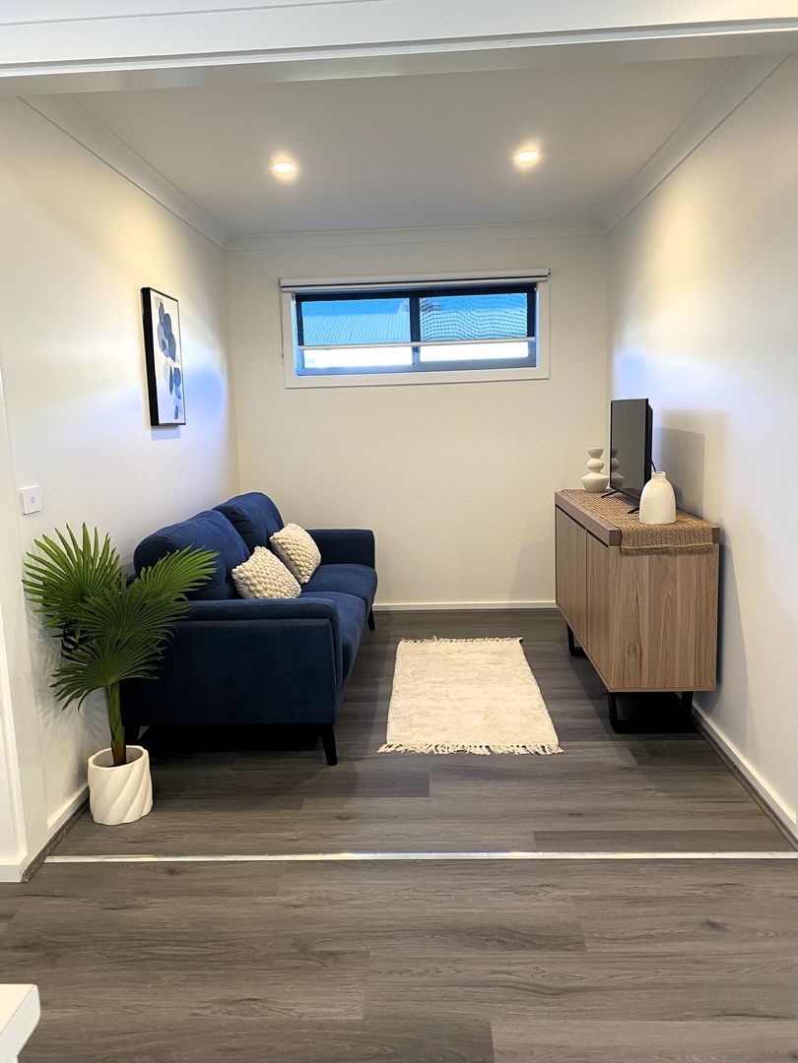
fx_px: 799
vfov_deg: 67.3
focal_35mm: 26
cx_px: 399
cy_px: 532
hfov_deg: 53.1
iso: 64
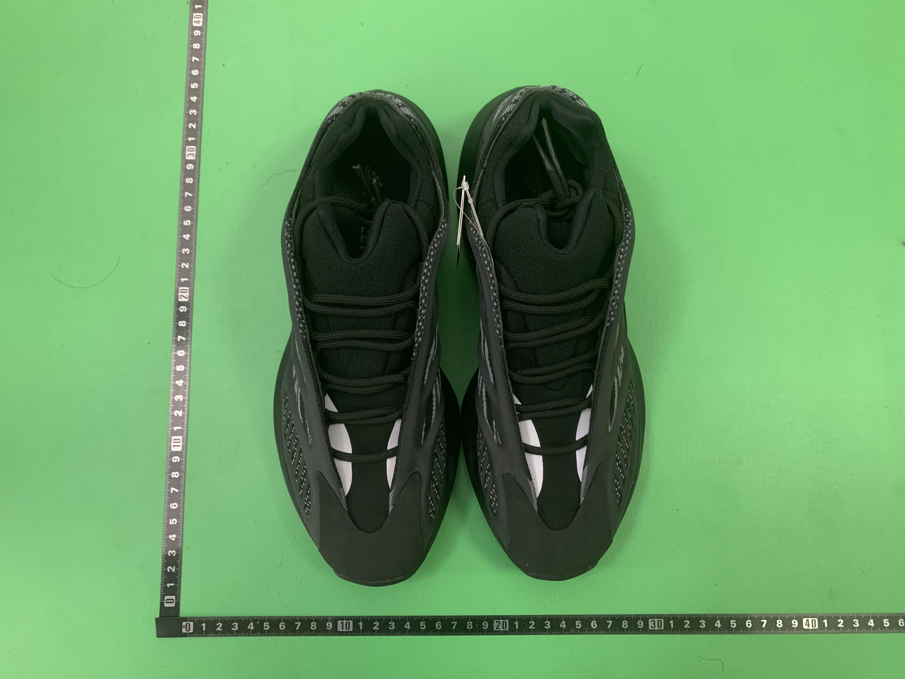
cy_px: 340
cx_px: 452
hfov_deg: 67.3
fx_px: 680
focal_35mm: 26
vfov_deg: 53.1
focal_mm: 4.25
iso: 320
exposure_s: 1/60
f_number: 1.8
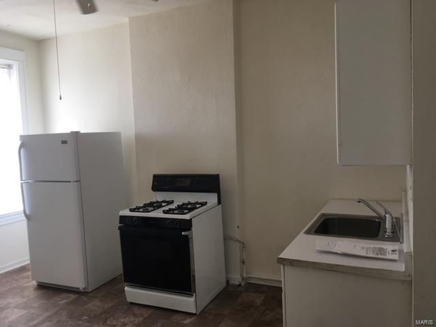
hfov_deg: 61.7
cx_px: 218
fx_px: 365
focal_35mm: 29
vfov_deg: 48.2
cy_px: 164
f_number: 2.2
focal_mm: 4.15
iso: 25
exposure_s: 1/40
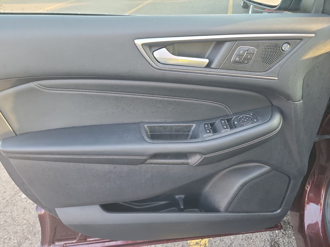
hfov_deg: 71.6
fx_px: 229
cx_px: 165
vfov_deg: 56.8
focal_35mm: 24
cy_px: 124
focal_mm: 6.7
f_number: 1.8
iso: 263
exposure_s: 1/59
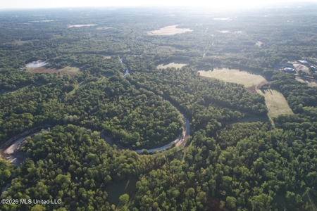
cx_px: 158
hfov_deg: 78.6
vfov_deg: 57.2
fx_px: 194
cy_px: 106
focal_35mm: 22
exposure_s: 1/1000
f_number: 2.8
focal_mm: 8.38
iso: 120
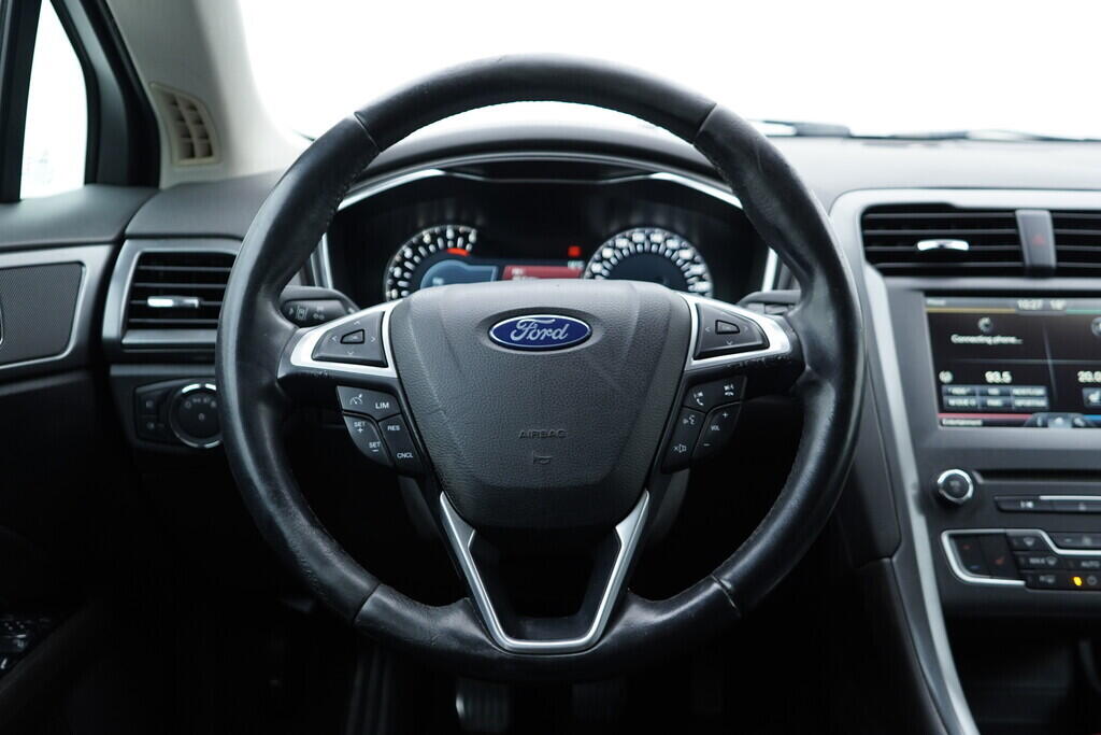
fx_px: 1101
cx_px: 550
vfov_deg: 36.9
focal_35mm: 36
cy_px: 368
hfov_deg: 53.1
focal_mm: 24
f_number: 2.8
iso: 250
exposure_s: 1/40
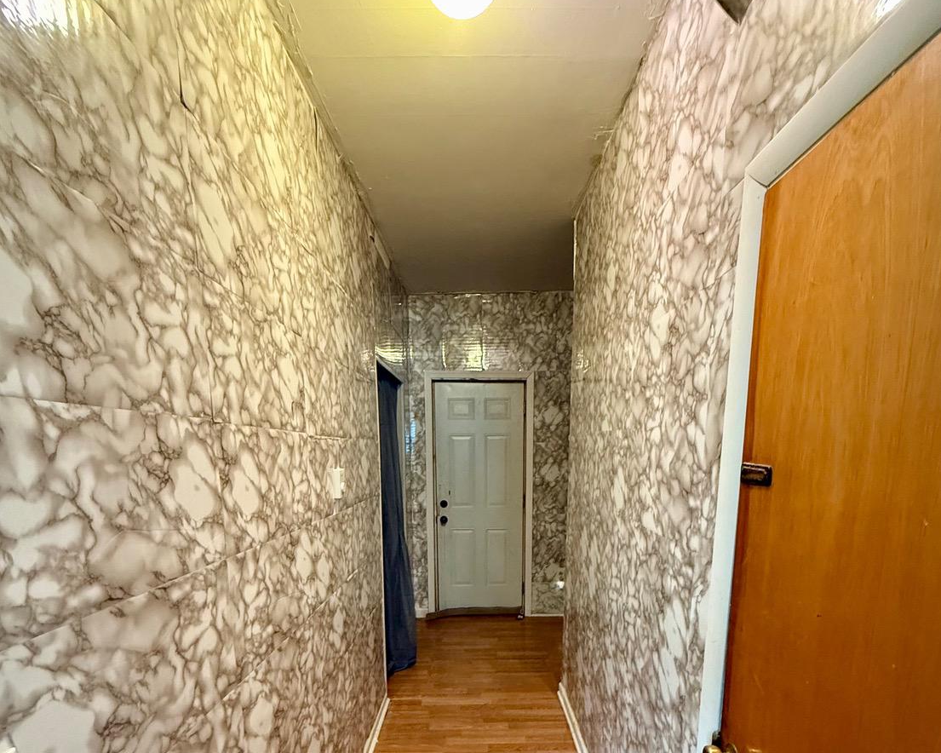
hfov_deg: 83.3
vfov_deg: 67.7
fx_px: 529
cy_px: 535
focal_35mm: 19
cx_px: 476
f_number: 2.2
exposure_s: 1/60
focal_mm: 2.22
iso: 800
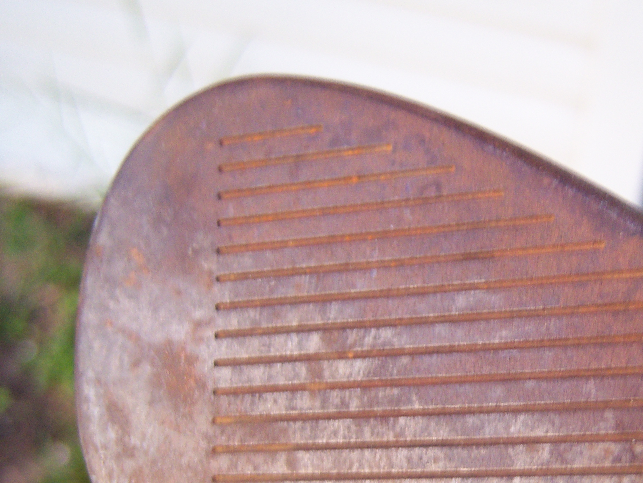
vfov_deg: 24.2
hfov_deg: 31.9
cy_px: 342
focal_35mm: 60
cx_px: 426
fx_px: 1115
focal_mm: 7.5
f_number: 2.8
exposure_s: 1/8
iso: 160
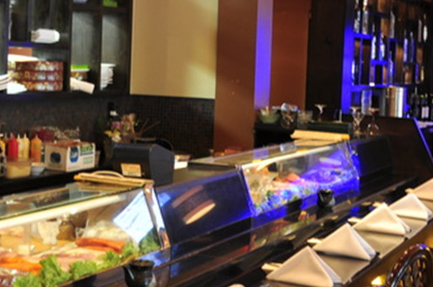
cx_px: 11
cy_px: 123
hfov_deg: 23.8
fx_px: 985
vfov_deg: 16.6
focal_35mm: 82
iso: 200
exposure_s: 2
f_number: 10
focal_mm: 18
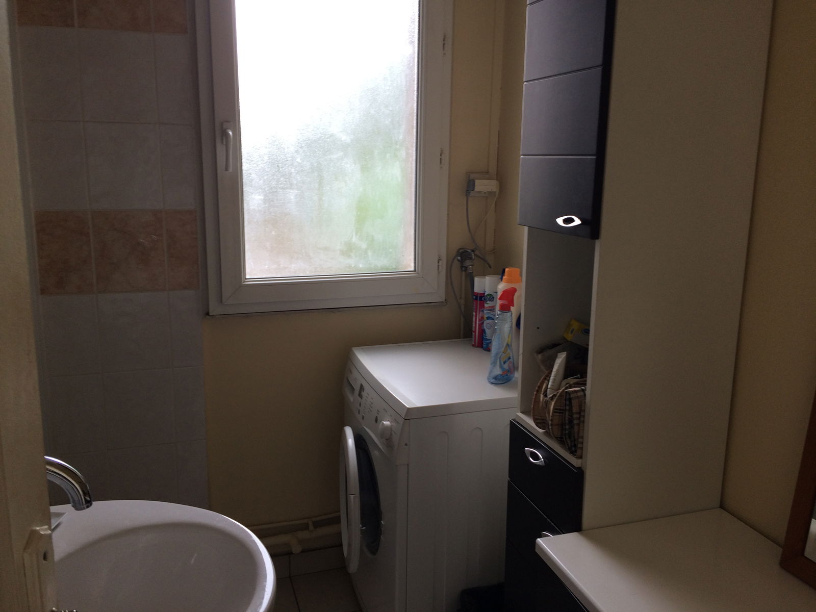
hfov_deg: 61.7
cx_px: 408
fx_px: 684
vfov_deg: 48.2
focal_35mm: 29
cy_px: 306
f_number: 2.2
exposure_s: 1/33
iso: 40
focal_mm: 4.15
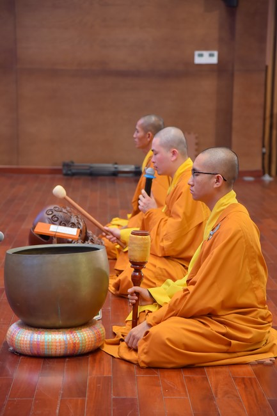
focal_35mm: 100
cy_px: 208
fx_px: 1155
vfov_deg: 20.4
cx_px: 138
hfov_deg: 13.7
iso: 1250
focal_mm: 100
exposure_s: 1/125
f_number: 5
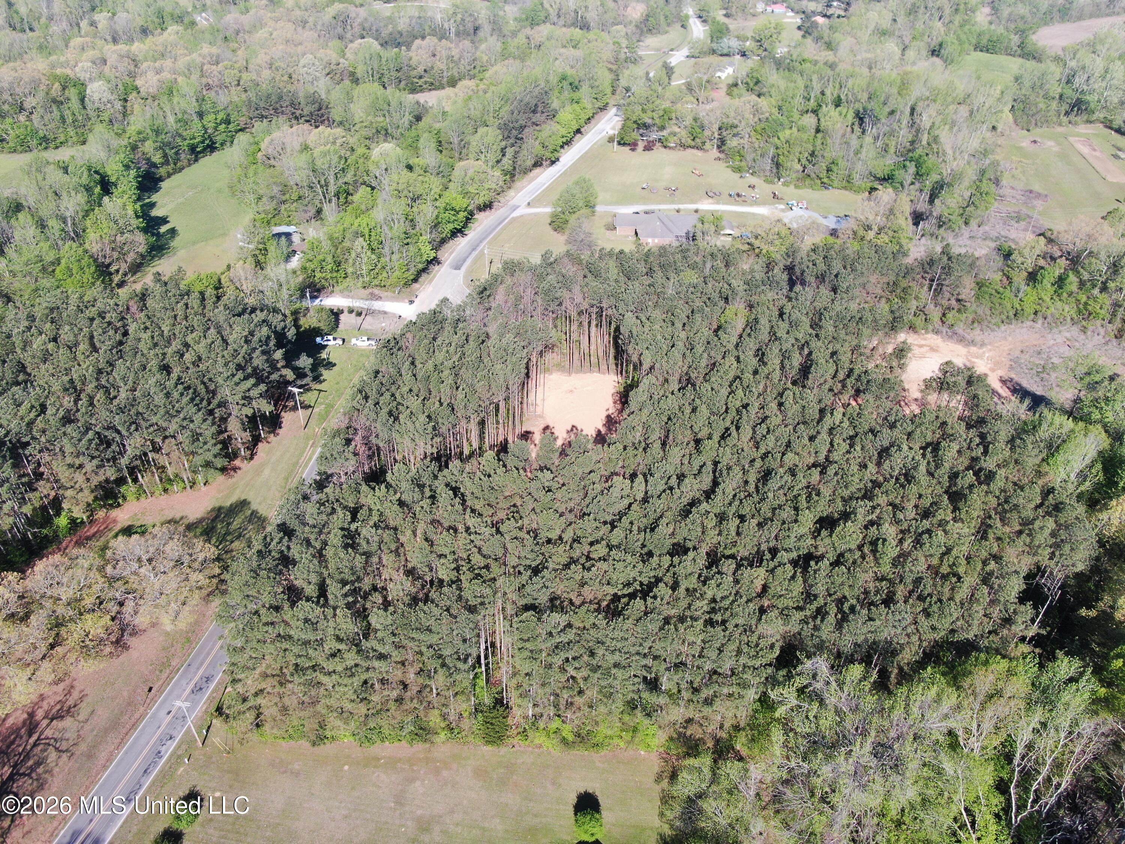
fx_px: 780
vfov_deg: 56.8
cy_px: 422
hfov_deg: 71.6
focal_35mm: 24
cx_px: 562
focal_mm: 4.39
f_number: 2.8
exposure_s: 1/640
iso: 100
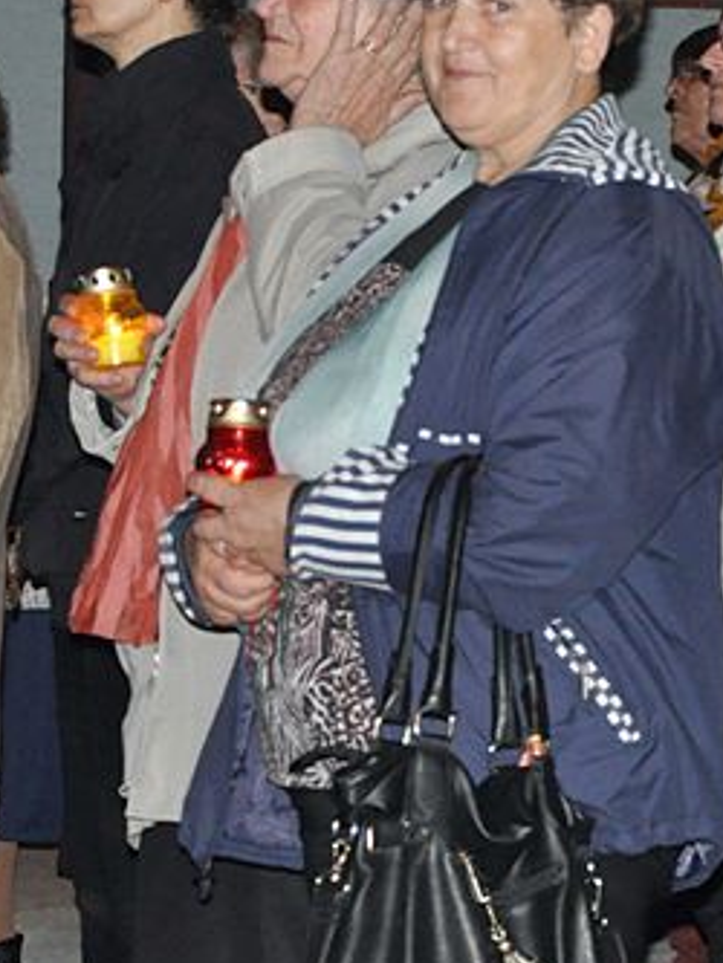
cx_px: 680
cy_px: 479
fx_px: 5316
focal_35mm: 191
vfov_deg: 10.4
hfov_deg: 7.8
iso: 2000
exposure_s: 1/60
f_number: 5
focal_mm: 52
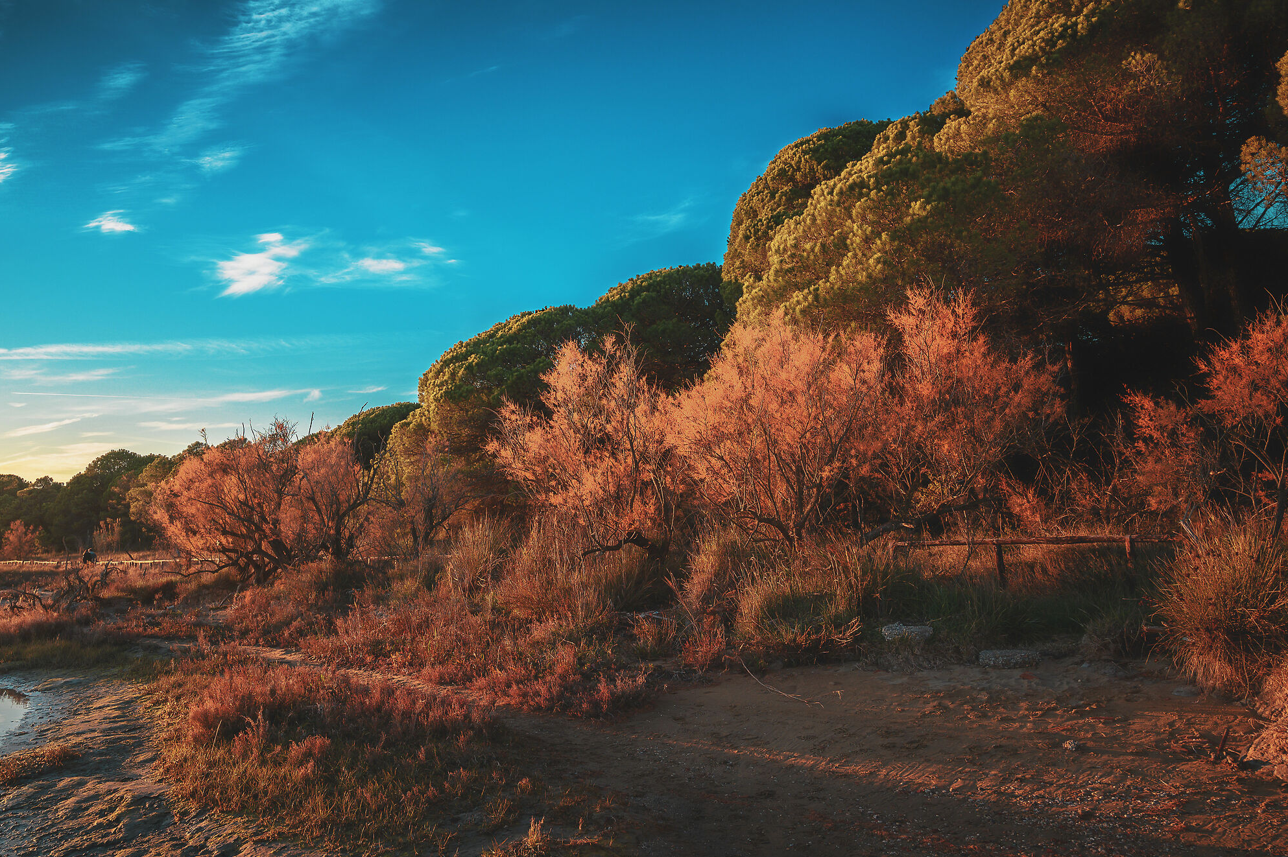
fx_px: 1037
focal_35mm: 29
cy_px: 378
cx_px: 533
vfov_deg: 44.8
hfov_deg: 63.3
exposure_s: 1/125
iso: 100
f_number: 6.3
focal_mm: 24
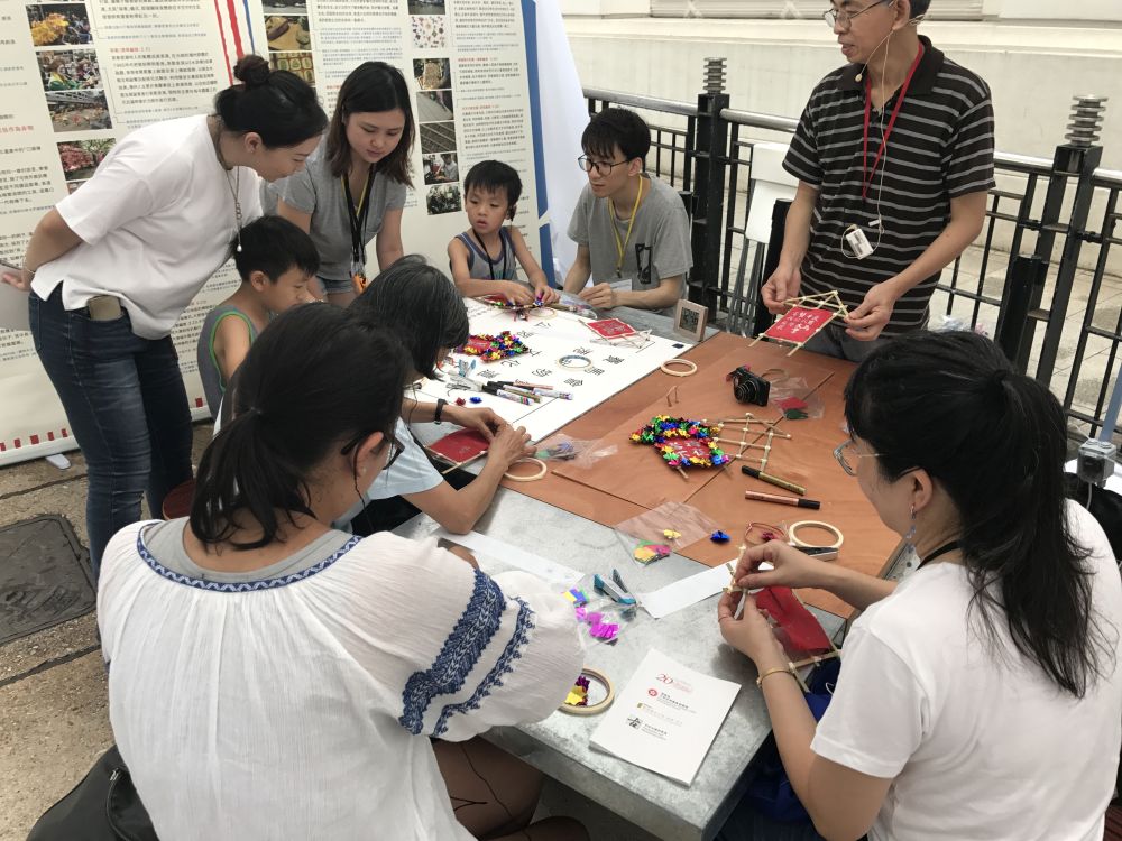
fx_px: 908
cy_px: 420
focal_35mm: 28
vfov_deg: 49.7
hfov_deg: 63.4
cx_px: 561
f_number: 1.8
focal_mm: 3.99
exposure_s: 1/51
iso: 25
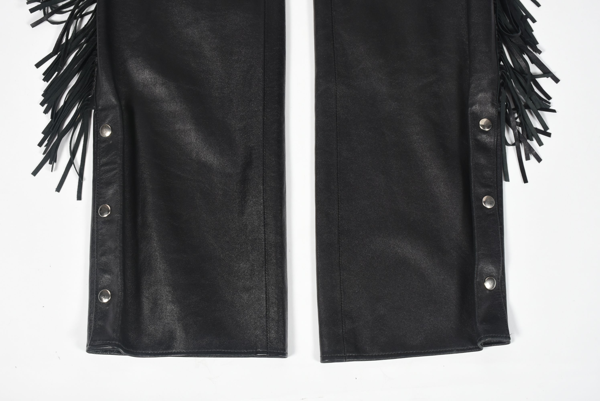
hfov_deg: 29.8
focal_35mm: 68
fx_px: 1126
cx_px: 300
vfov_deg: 20.2
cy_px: 200
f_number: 10
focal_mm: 45
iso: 320
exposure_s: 1/125
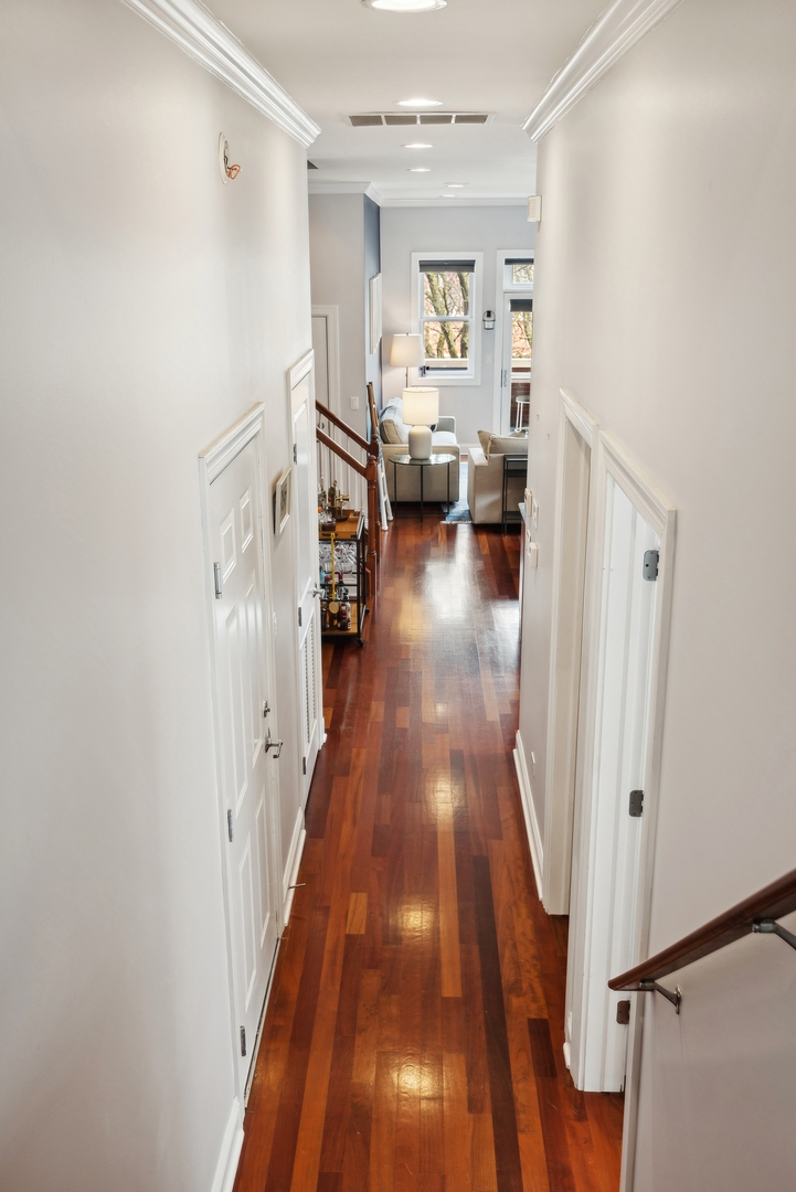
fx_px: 1060
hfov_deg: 41.2
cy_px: 596
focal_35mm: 32
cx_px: 398
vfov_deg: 58.7
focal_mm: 32
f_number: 8
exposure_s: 1/10
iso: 320
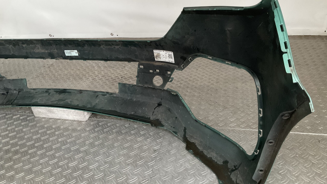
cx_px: 162
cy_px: 92
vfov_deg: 36.7
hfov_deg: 61.0
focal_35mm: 32
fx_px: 277
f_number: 1.8
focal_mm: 3
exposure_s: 1/50
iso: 250
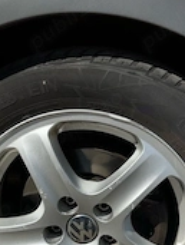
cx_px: 105
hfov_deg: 26.2
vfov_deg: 34.2
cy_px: 143
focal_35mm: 56
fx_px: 398
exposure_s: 1/3356
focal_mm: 6.86
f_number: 1.78
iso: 80
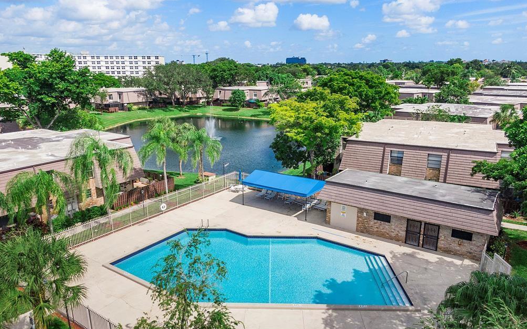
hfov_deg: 70.4
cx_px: 261
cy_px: 176
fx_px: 373
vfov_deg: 47.6
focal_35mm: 26
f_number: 2.8
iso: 100
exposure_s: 1/2500
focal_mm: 4.39
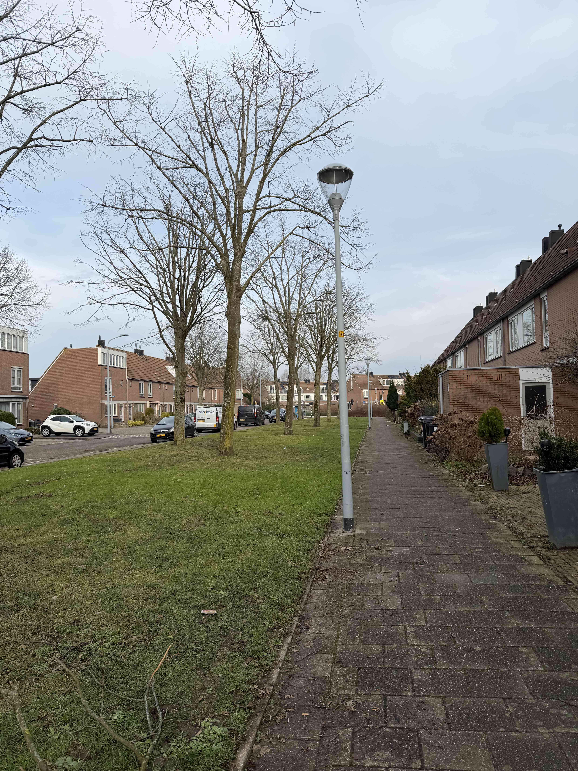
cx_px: 289
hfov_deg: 56.8
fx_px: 534
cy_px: 386
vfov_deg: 71.6
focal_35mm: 24
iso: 80
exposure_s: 1/2232
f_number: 1.78
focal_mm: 6.76
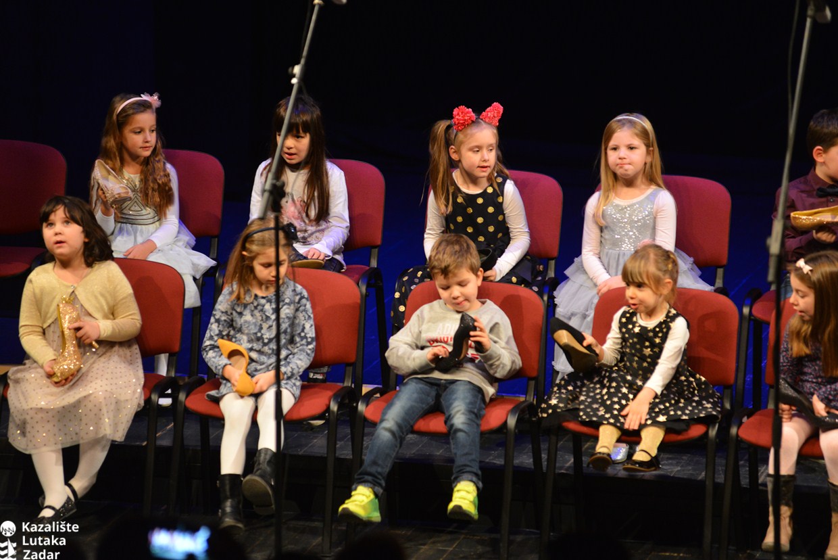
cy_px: 280
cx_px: 419
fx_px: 4658
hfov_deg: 10.3
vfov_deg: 6.9
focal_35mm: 200
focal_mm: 200
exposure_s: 1/100
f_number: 4
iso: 2000
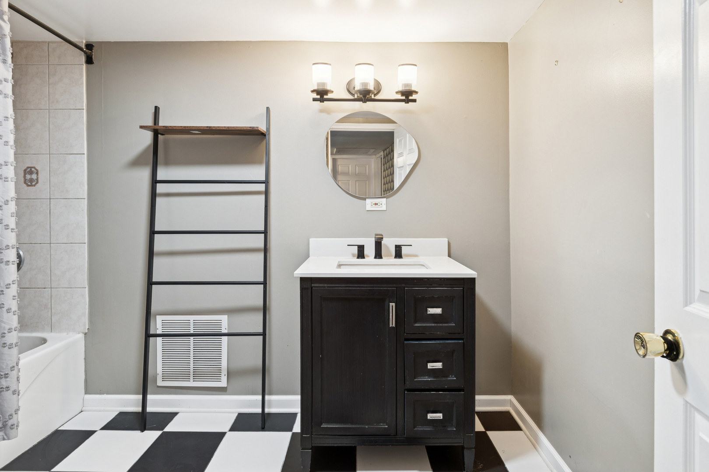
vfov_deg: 63.2
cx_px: 354
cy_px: 236
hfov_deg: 85.4
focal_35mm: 20
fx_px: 384
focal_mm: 13
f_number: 8
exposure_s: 1/8
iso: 250
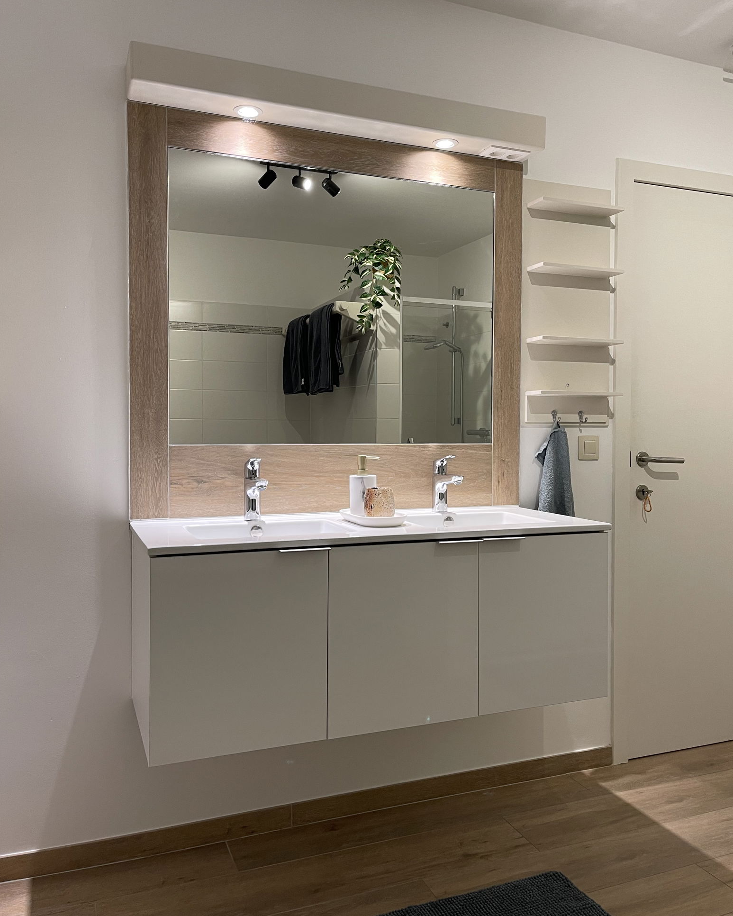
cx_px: 372
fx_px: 759
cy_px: 443
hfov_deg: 51.5
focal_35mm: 28
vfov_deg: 62.2
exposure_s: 1/50
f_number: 1.6
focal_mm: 5.1
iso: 100
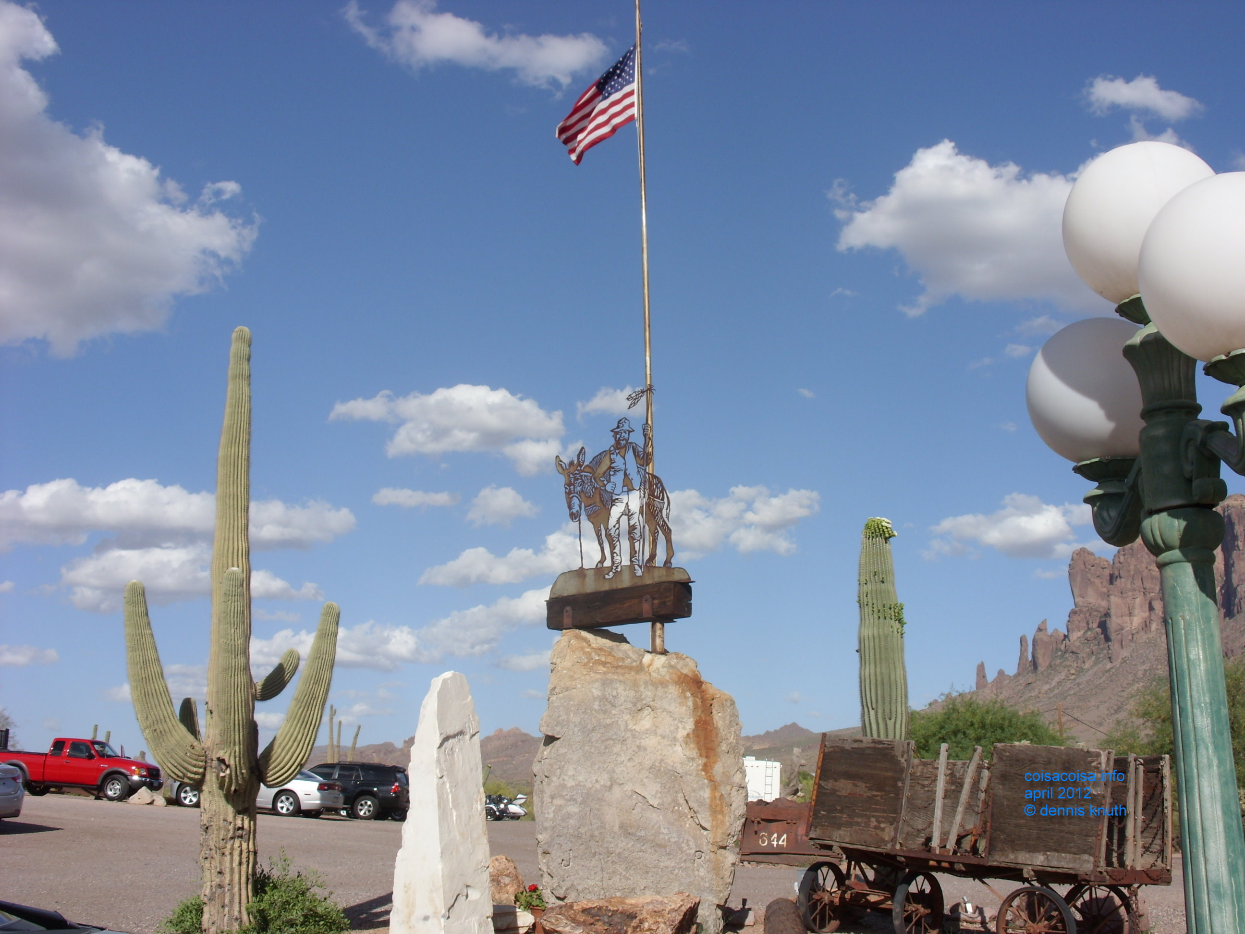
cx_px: 622
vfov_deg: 37.7
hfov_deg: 49.0
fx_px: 1367
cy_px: 467
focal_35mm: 38
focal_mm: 6.3
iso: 50
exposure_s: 1/620
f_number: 4.9
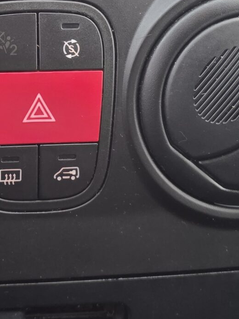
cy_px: 8
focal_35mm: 85
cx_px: 51
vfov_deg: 22.2
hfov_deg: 17.2
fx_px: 782
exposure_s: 1/100
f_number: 1.7
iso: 320
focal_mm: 6.25
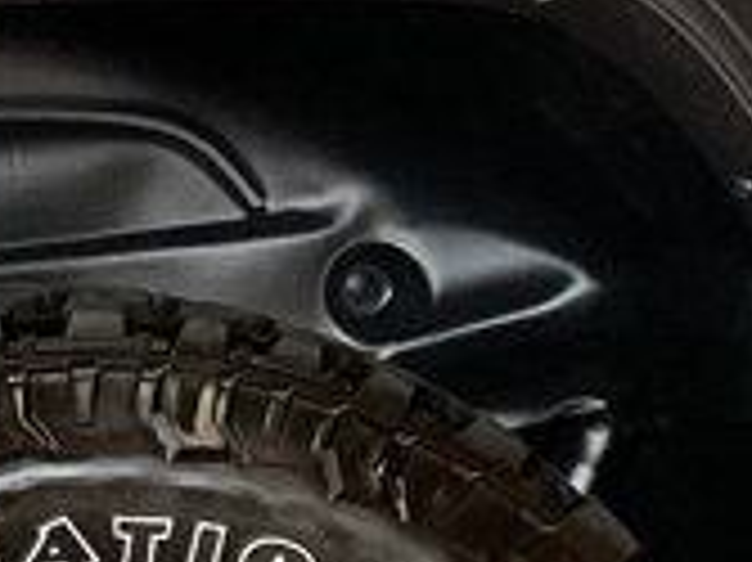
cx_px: -644
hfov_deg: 4.2
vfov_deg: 3.1
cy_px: 58
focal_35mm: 472
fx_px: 10246
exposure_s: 1/120
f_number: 2.8
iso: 200
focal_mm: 9
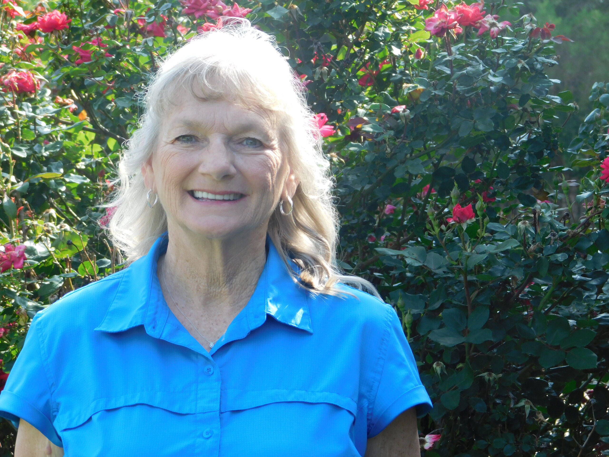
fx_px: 2991
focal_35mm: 170
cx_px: 304
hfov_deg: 11.6
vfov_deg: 8.7
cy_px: 228
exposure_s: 1/125
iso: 125
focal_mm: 30.1
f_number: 5.3
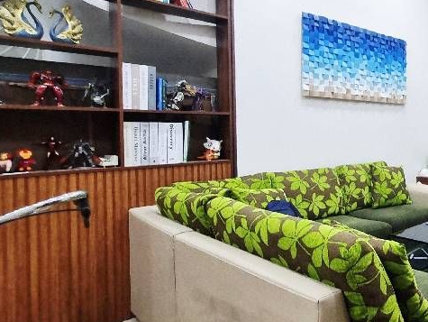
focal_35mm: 28
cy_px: 127
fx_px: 346
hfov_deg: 50.9
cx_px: 429
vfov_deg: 49.5
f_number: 2.2
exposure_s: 1/50
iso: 160
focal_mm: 1.74
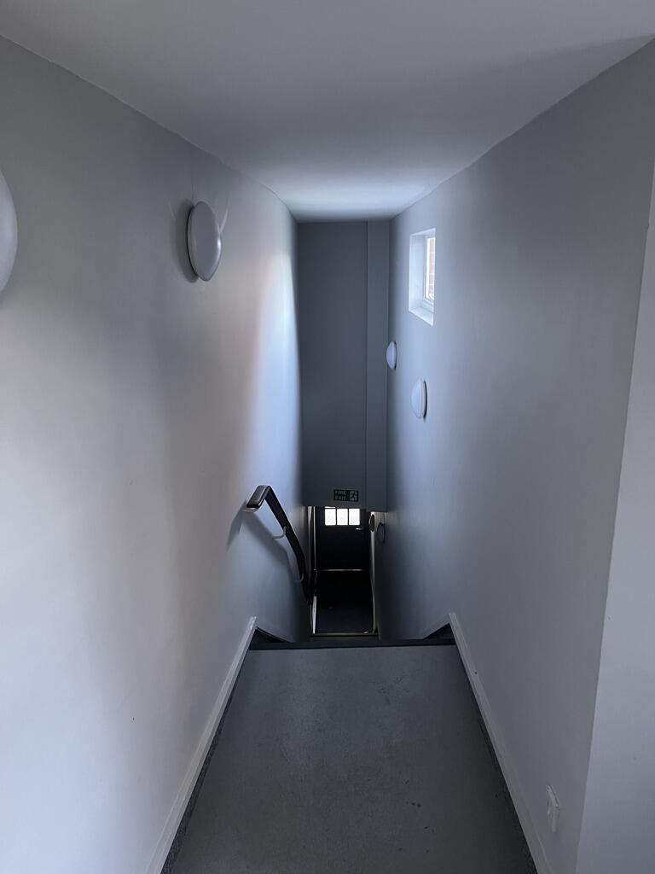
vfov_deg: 67.3
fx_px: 656
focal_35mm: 26
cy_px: 437
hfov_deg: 53.1
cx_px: 328
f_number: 1.6
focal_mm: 5.1
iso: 400
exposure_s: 1/50
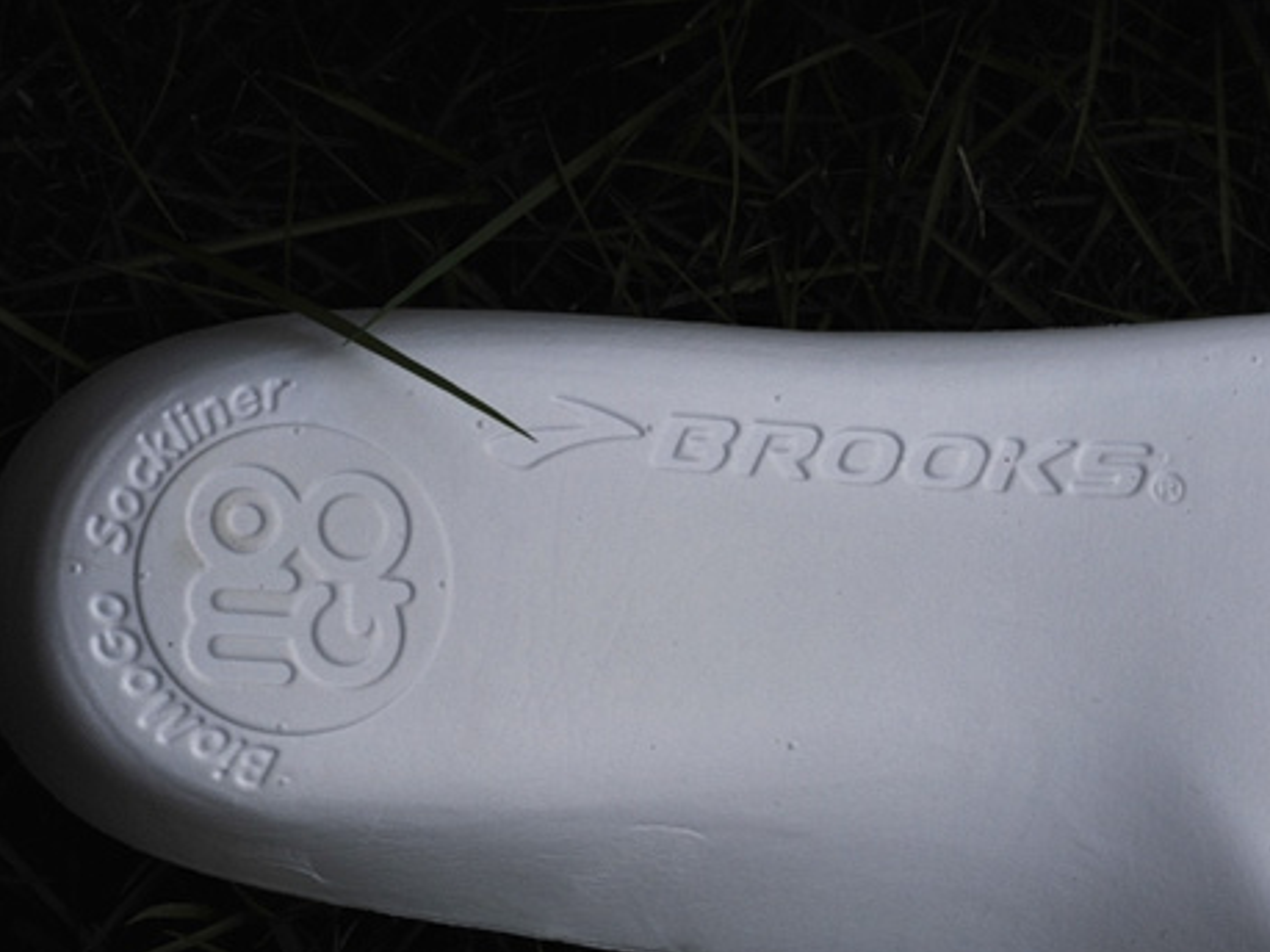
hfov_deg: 25.7
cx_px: 639
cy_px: 583
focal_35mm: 76
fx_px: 2788
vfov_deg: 19.3
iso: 640
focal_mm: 55
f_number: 22
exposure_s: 1/15
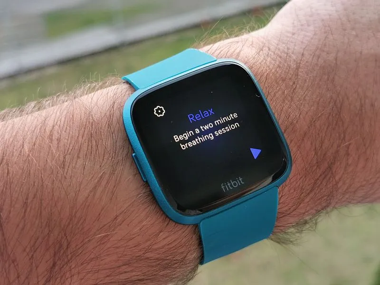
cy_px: 142
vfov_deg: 27.0
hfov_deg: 35.5
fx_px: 593
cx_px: 190
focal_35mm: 54
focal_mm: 5.56
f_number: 1.6
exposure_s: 1/145
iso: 50
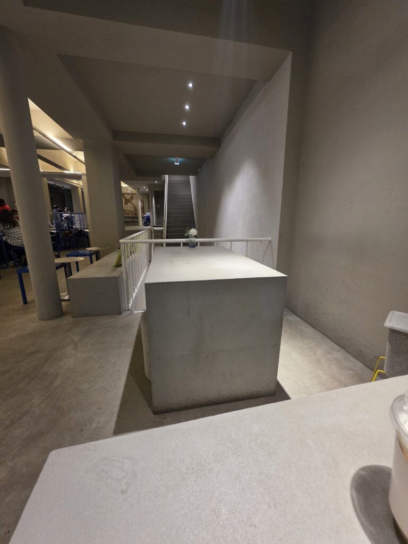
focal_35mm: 13
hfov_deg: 89.9
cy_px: 272
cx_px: 204
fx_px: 204
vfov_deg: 106.2
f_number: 1.9
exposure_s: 1/60
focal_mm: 2.2
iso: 400
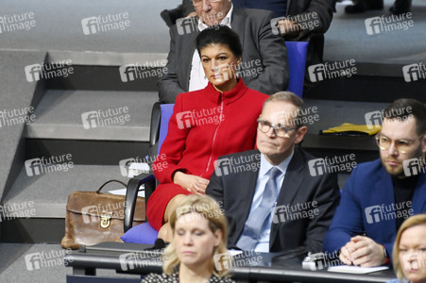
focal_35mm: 500
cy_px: 142
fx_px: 5912
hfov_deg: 4.1
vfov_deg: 2.7
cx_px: 213
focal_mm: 500
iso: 10000
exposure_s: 1/400
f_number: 5.6
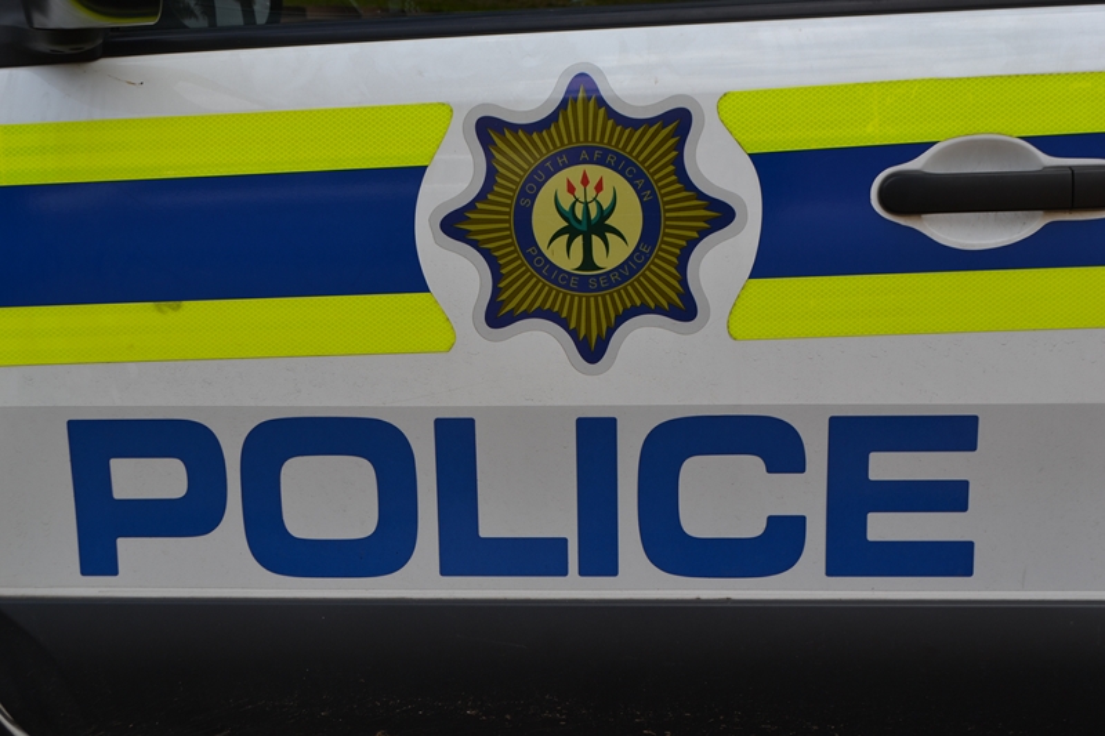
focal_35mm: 57
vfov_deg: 23.8
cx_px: 552
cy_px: 368
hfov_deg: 35.1
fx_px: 1749
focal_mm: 38
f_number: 7.1
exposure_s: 1/200
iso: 100
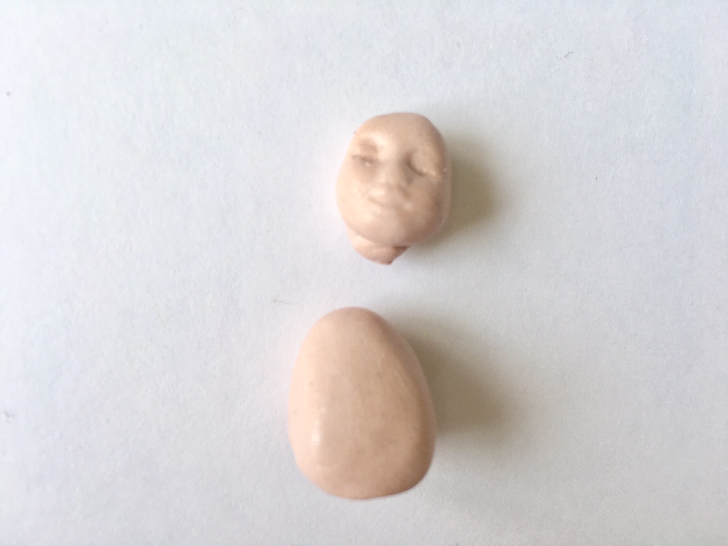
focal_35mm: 29
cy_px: 273
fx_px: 610
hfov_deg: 61.7
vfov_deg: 48.2
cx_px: 364
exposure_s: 1/60
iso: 25
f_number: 2.2
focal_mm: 4.15
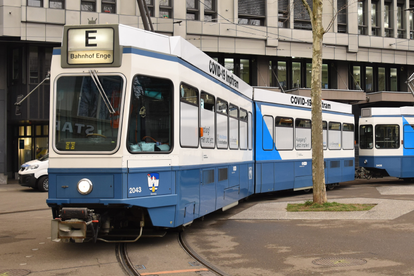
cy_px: 107
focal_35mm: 49
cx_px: 289
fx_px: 563
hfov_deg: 39.7
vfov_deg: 27.4
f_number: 4.5
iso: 400
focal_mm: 22
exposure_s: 1/80
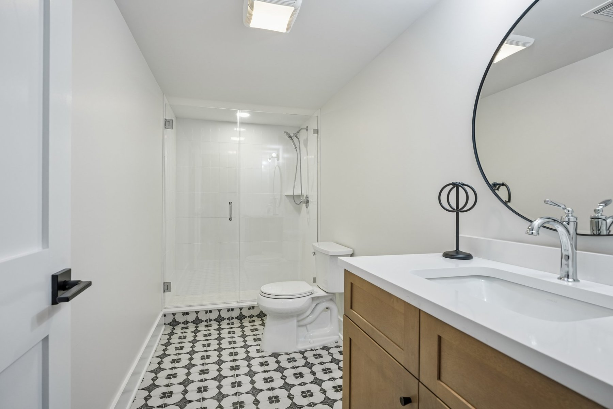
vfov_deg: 67.4
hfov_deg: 90.0
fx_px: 306
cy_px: 204
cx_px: 306
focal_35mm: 18
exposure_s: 1/30
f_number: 8
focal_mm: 18
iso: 400
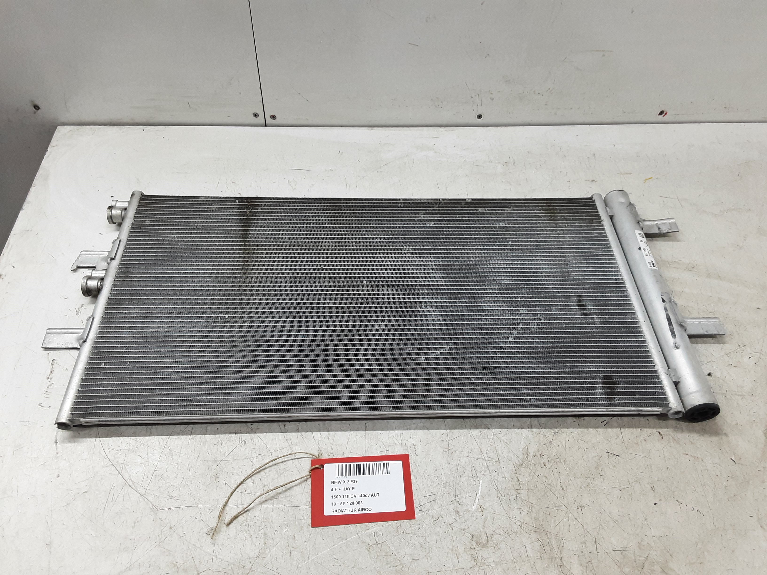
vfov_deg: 51.4
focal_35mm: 27
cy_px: 288
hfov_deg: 65.3
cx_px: 384
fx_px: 598
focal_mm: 2.91
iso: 100
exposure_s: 1/50
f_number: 1.9
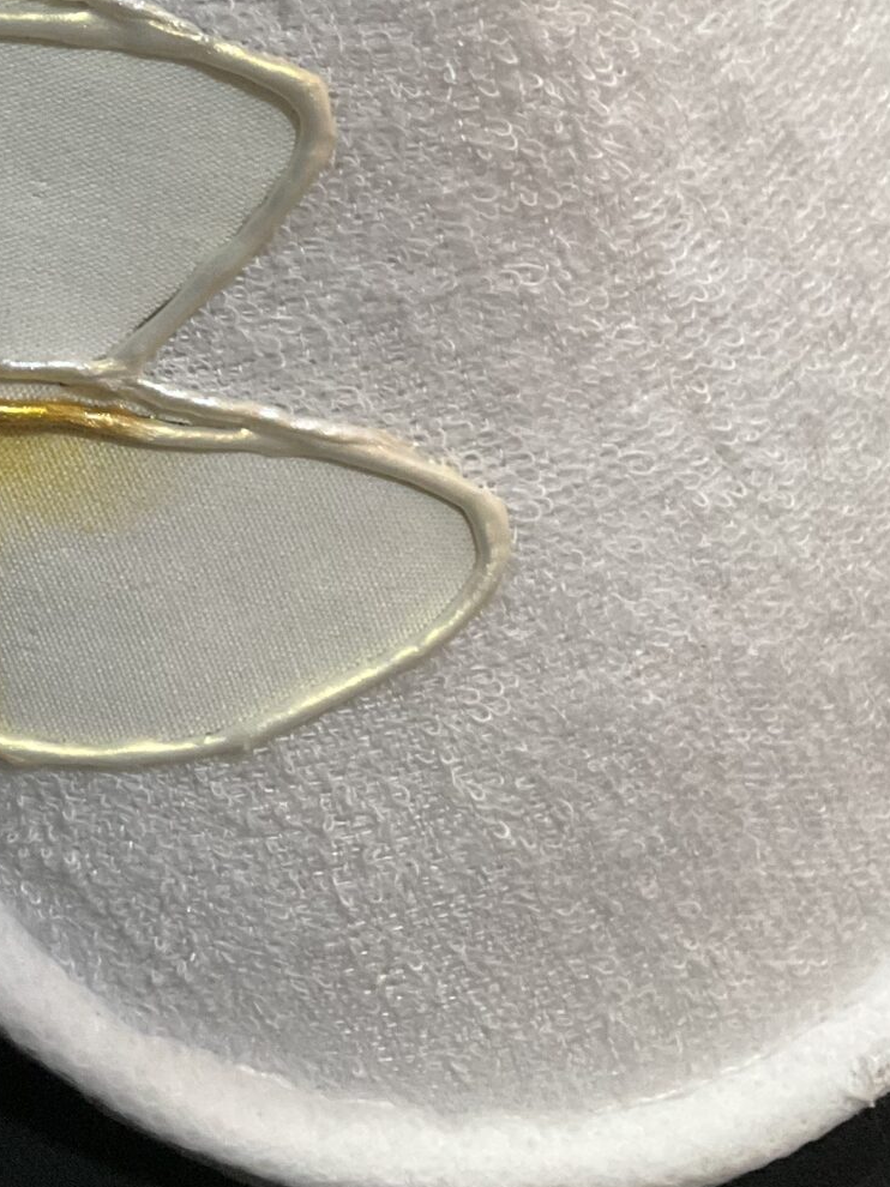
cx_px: 2
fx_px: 2572
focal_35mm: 75
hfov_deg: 19.1
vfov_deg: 24.6
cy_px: -52
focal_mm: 3
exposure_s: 1/60
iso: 160
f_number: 1.8
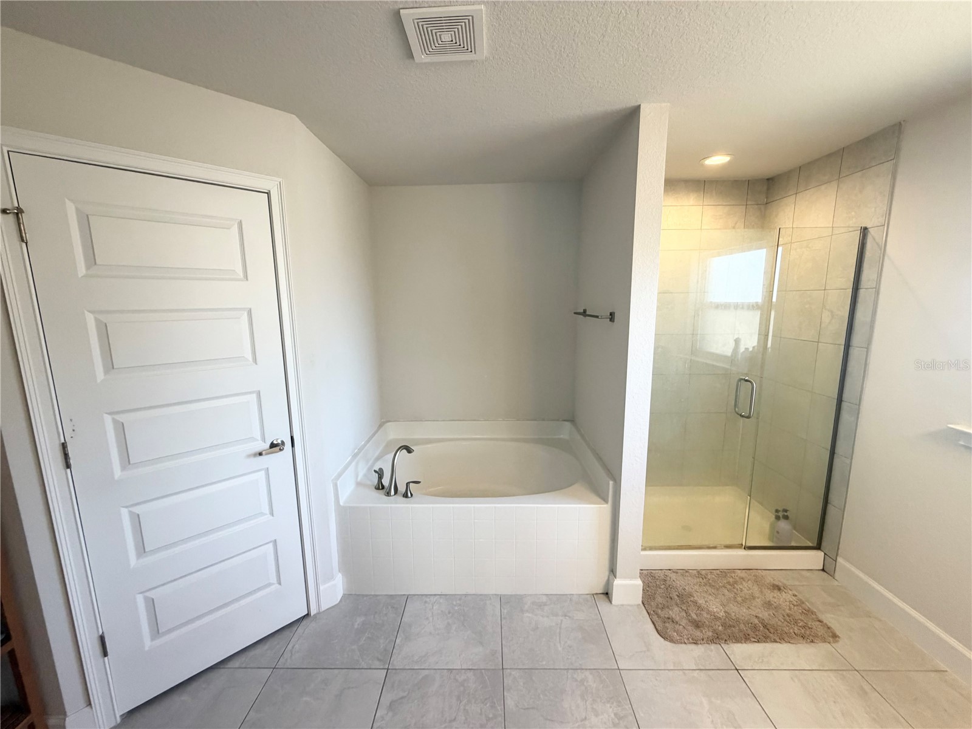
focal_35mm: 14
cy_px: 364
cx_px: 486
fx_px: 393
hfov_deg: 102.1
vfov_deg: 85.7
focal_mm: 2.22
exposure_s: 1/120
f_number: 2.2
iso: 250
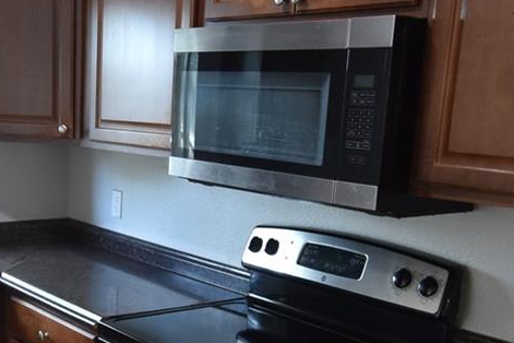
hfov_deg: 38.7
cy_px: 276
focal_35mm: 51
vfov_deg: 26.0
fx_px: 728
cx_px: 198
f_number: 3.5
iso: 800
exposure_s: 1/45
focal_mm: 10
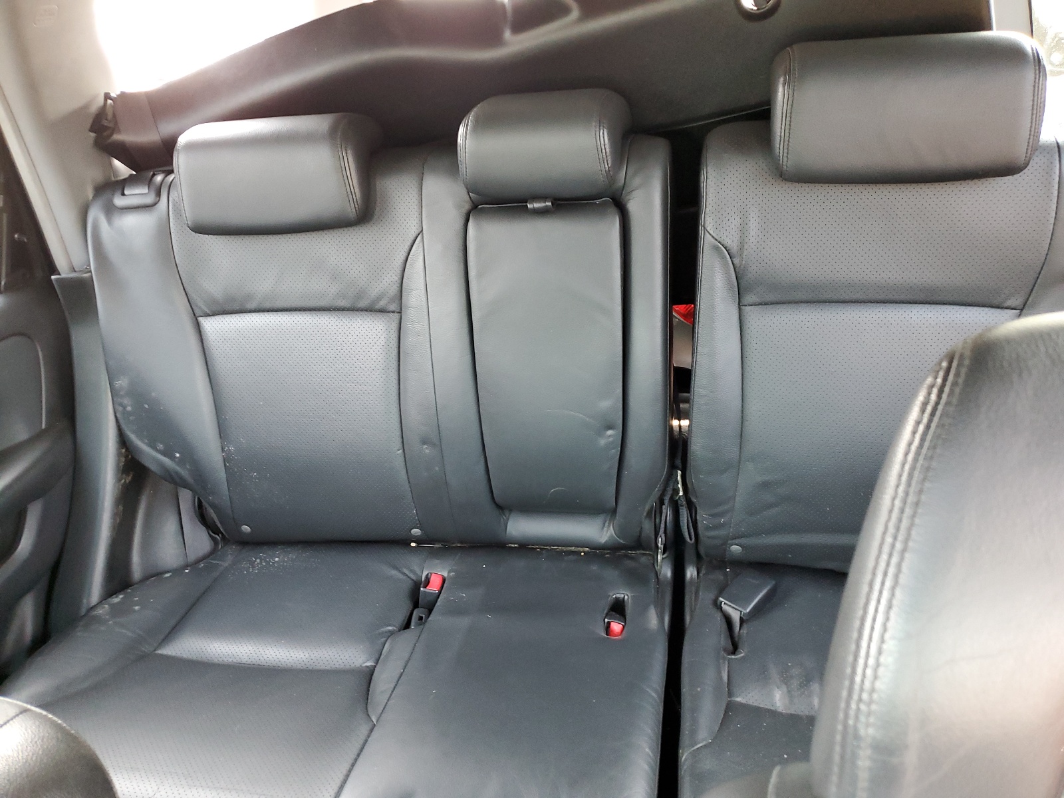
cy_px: 399
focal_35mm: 26
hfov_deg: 67.3
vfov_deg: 53.1
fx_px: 799
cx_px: 532
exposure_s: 1/60.2
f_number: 1.5
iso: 265
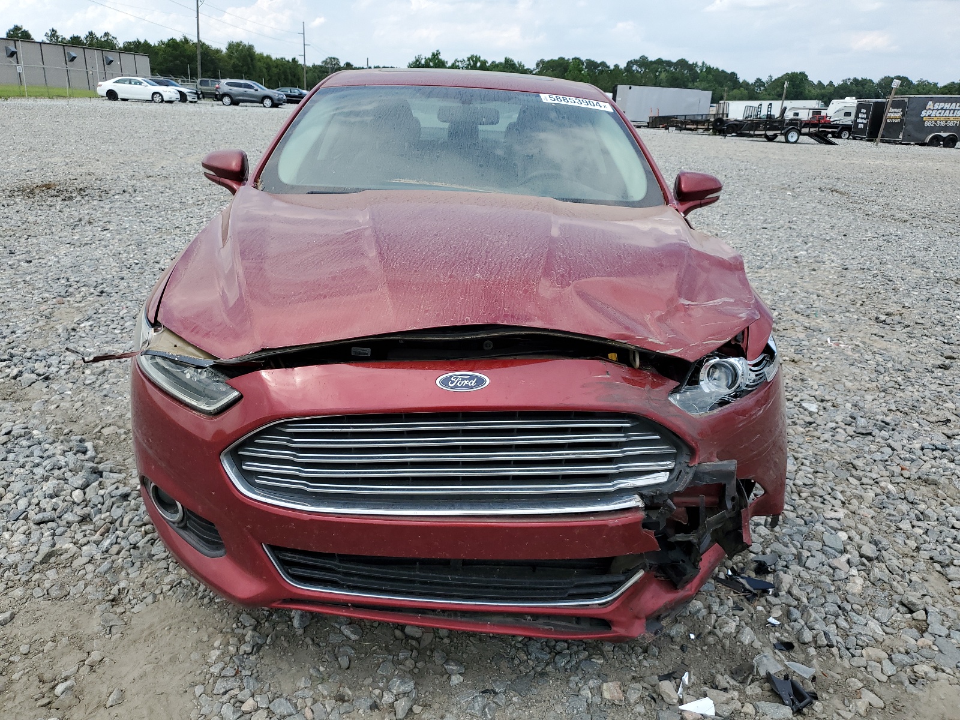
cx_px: 480
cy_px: 360
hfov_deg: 67.3
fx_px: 721
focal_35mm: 26
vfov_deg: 53.1
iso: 50
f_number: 1.5
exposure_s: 1/2000
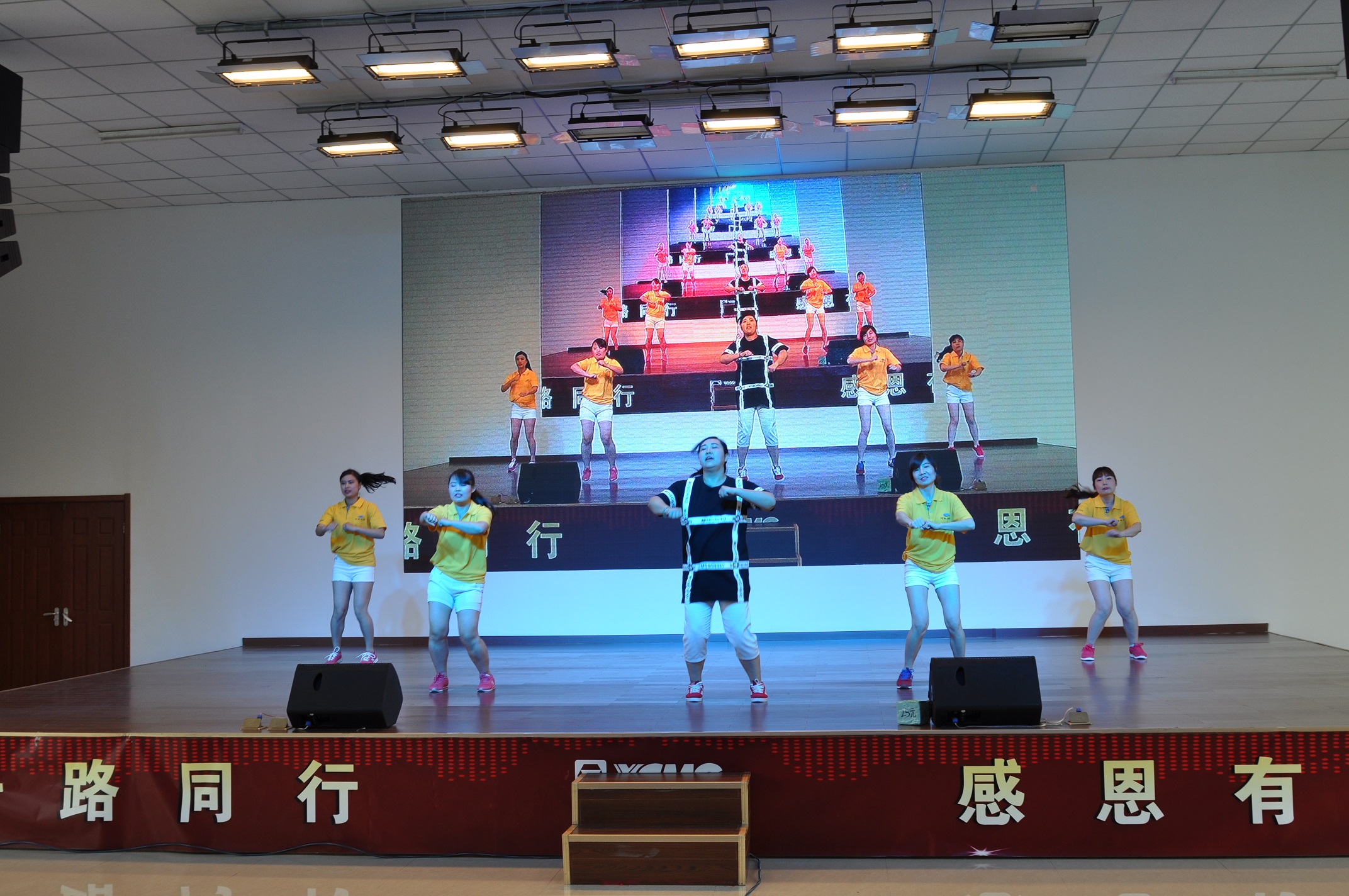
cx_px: 674
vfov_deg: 36.8
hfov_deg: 53.2
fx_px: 1347
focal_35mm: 36
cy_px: 448
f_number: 4.5
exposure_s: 1/80
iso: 200
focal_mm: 24
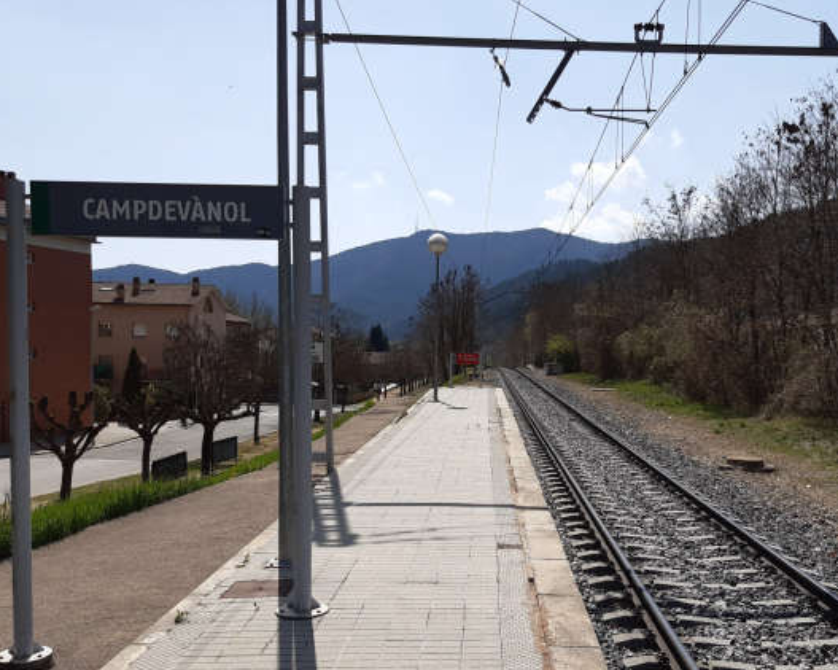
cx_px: 506
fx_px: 917
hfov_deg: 48.8
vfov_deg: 39.8
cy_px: 417
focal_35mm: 37
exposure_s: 1/2915
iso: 40
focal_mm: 3.92
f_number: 1.7
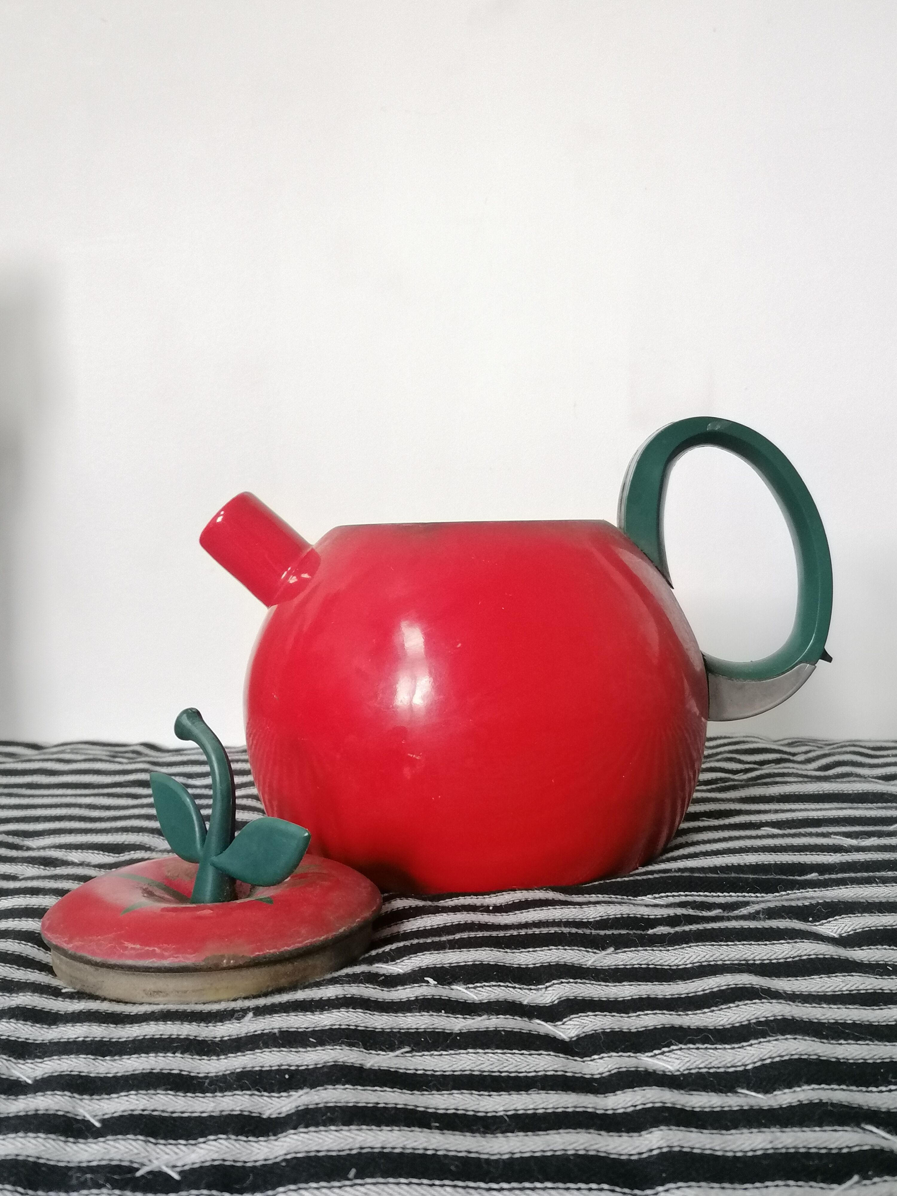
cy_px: 598
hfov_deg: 40.7
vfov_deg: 52.6
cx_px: 448
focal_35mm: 35
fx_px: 1209
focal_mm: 4.75
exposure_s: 1/20
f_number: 1.8
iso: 500
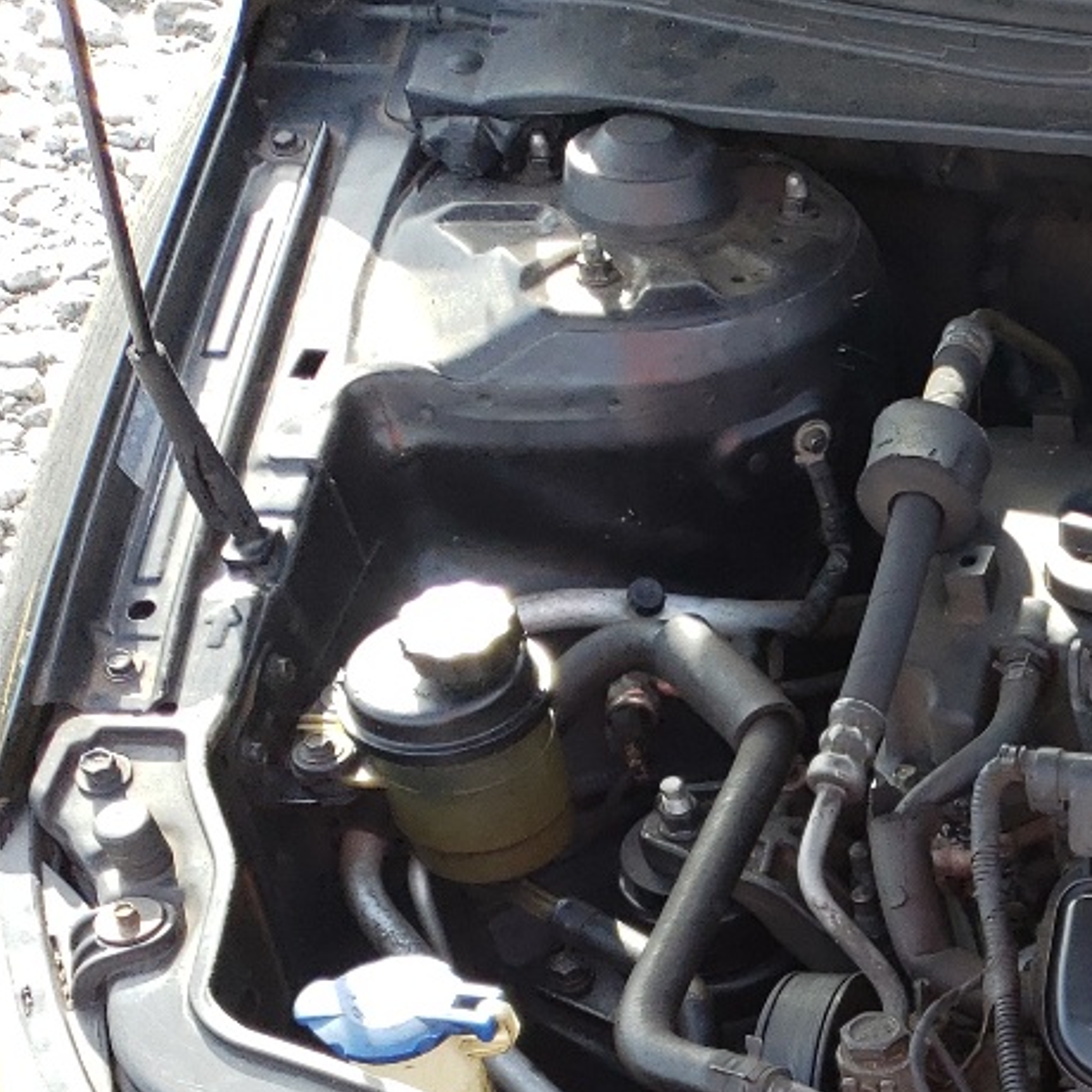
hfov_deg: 18.2
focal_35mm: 80
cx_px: 1818
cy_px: 1363
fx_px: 2855
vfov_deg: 20.1
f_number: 1.5
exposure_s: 1/417
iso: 50
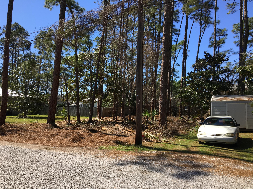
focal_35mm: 29
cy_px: 94
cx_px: 126
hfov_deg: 61.7
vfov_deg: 48.2
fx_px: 212
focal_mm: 4.15
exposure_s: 1/986
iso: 25
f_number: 2.2
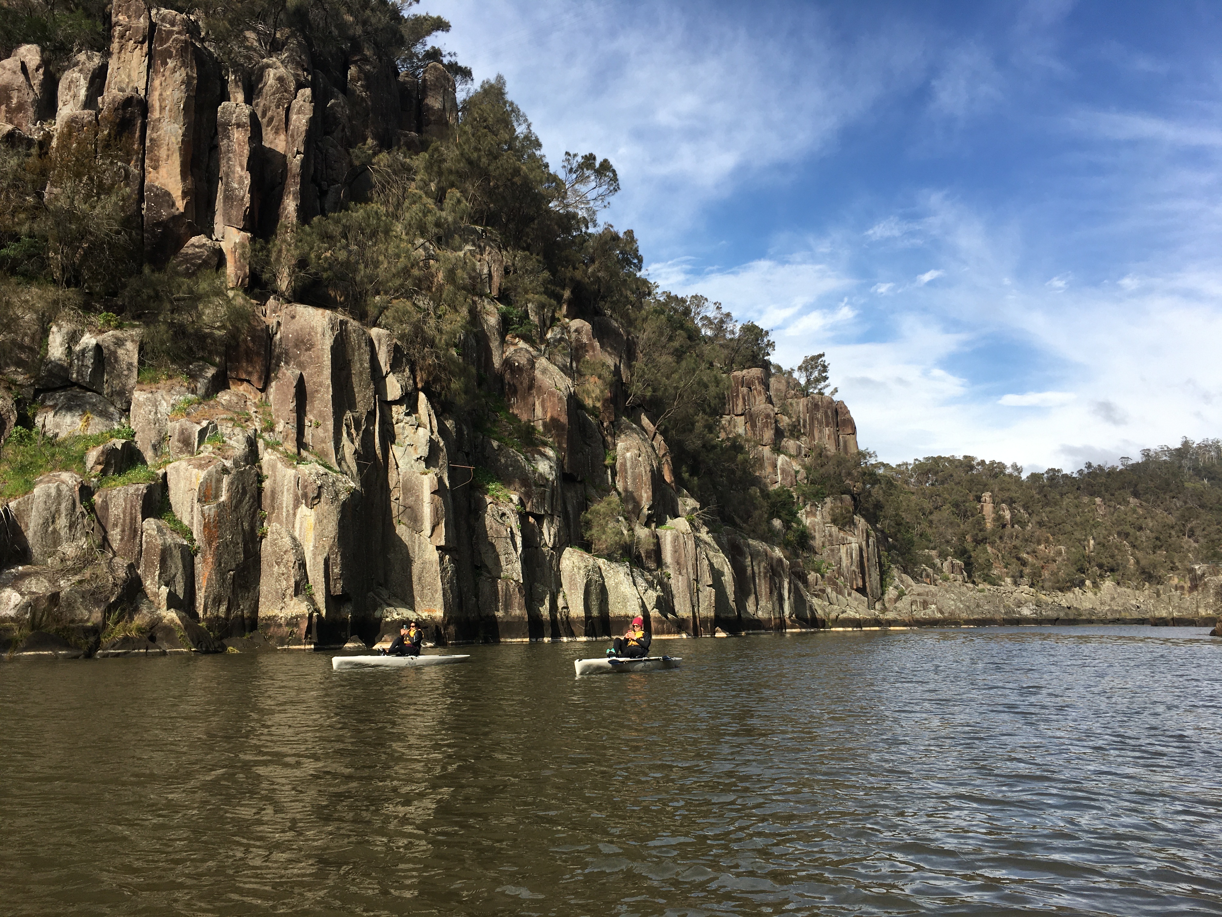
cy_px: 458
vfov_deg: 48.2
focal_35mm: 29
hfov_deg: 61.7
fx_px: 1024
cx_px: 611
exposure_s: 1/1350
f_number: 2.2
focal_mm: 4.15
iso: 25
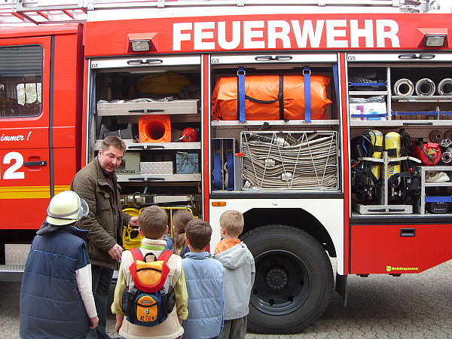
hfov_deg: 49.0
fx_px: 496
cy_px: 170
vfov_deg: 37.7
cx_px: 226
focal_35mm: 38
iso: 50
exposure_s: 1/125
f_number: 2.8
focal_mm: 6.3
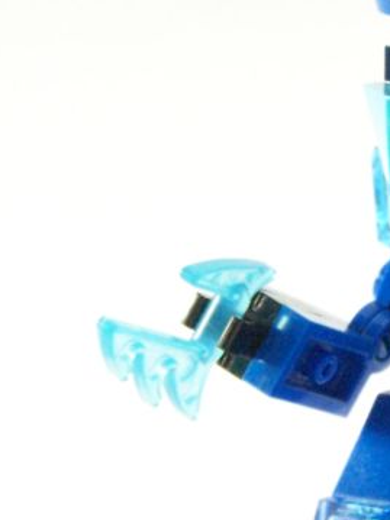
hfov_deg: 6.3
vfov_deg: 8.5
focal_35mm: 234
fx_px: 3517
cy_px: 242
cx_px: 523
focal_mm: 13.7
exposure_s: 1/60
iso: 400
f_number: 4
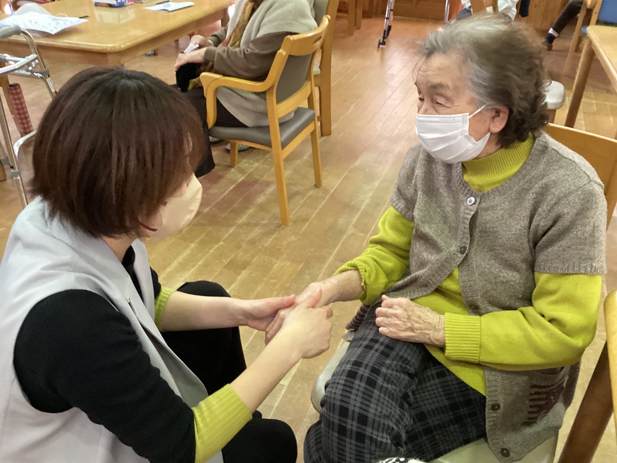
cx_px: 308
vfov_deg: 45.4
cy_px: 232
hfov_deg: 58.4
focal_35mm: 31
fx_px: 553
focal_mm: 3.3
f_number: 2.4
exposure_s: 1/50
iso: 320
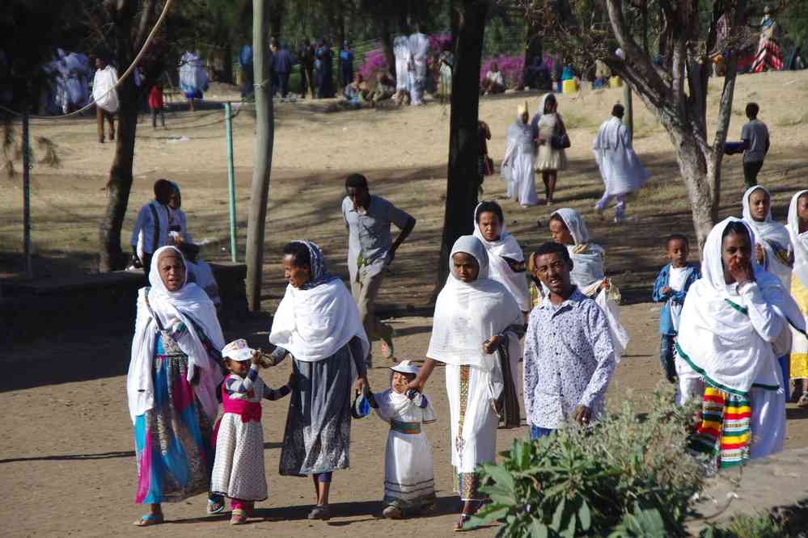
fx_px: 4040
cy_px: 269
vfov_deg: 7.6
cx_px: 404
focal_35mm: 180
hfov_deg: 11.4
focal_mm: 120
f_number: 9
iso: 400
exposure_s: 1/200
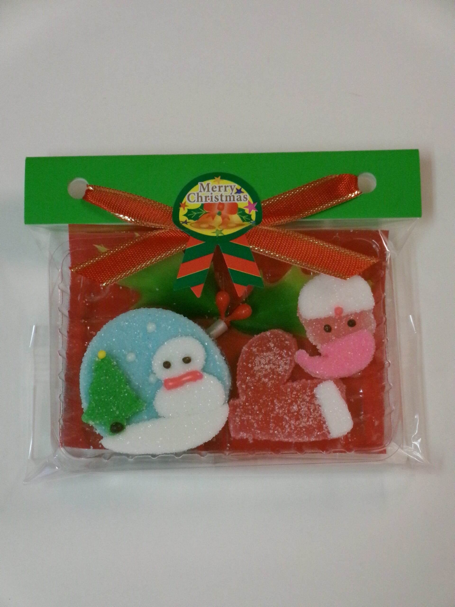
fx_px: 1367
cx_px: 228
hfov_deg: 18.9
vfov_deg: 25.0
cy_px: 304
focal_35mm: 78
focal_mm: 14
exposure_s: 1/80
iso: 800
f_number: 5.4
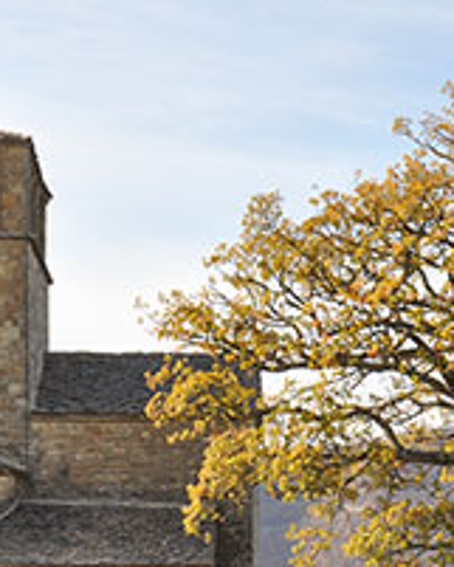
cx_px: -102
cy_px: 322
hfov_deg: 13.6
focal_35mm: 110
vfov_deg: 17.4
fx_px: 1847
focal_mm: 35
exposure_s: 1/125
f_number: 11
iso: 200
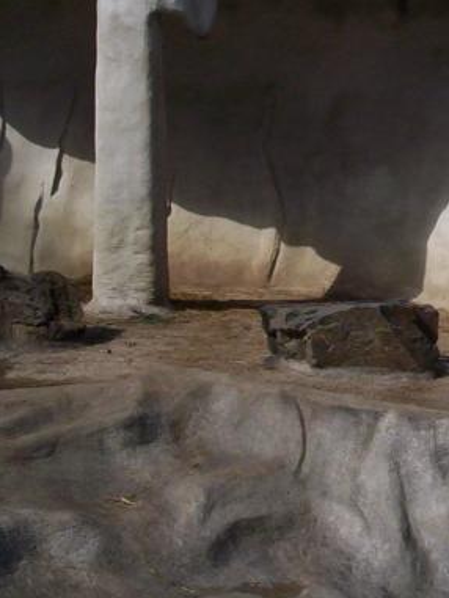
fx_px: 1383
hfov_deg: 17.6
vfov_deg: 24.3
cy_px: 221
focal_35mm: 80
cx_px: 526
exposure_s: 1/909
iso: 100
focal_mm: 4.99
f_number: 4.5
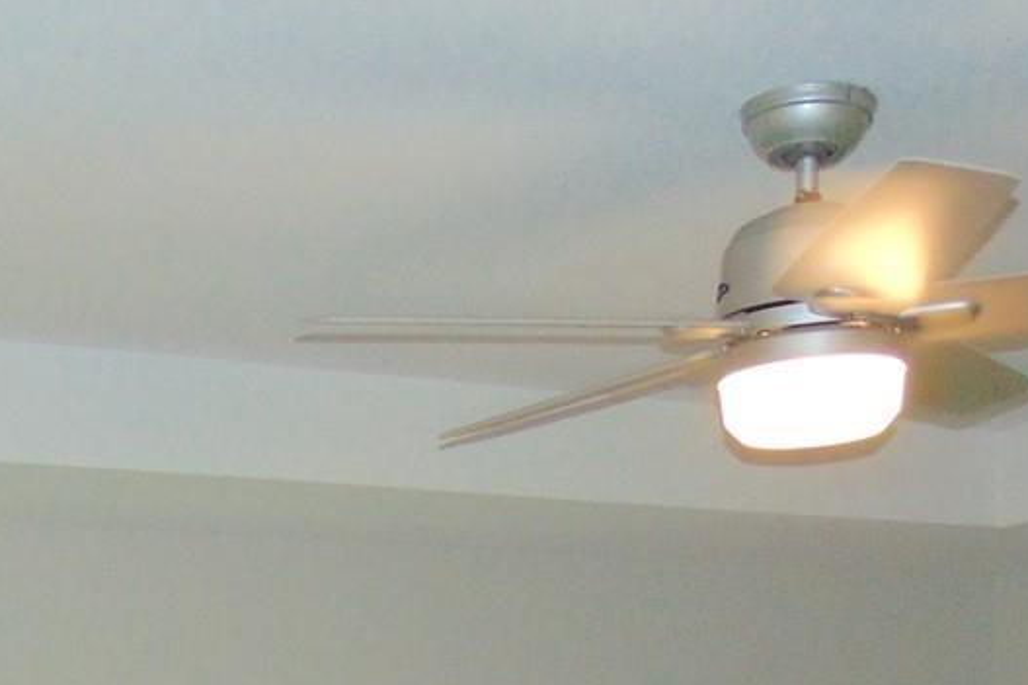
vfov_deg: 15.6
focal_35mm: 79
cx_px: 117
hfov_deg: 25.0
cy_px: 1093
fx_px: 2255
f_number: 3
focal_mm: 4.5
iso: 200
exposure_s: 1/30
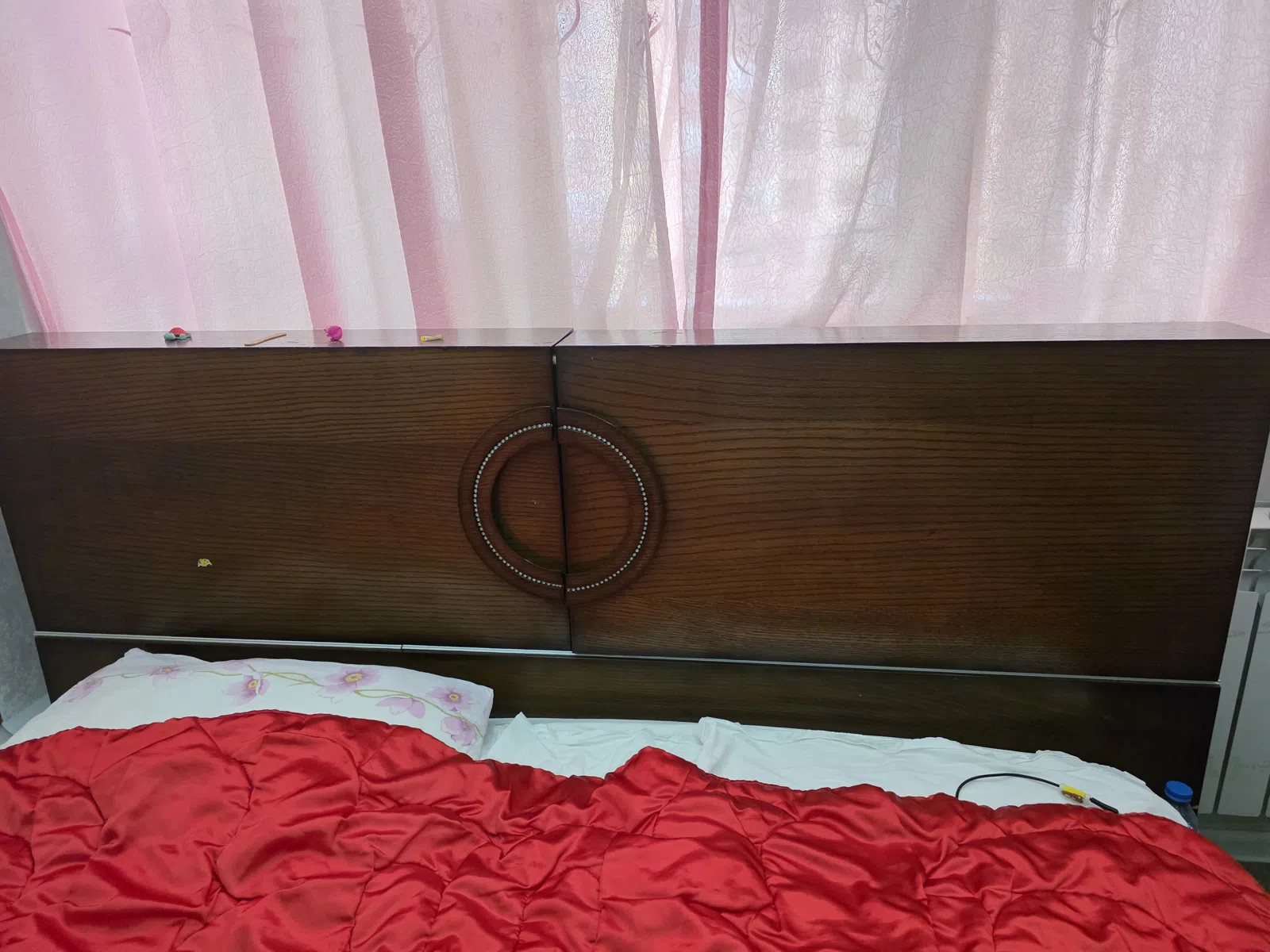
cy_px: 476
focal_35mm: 23
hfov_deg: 73.9
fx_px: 844
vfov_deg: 58.9
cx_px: 635
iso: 1600
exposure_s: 1/100
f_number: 1.7
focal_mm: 6.3
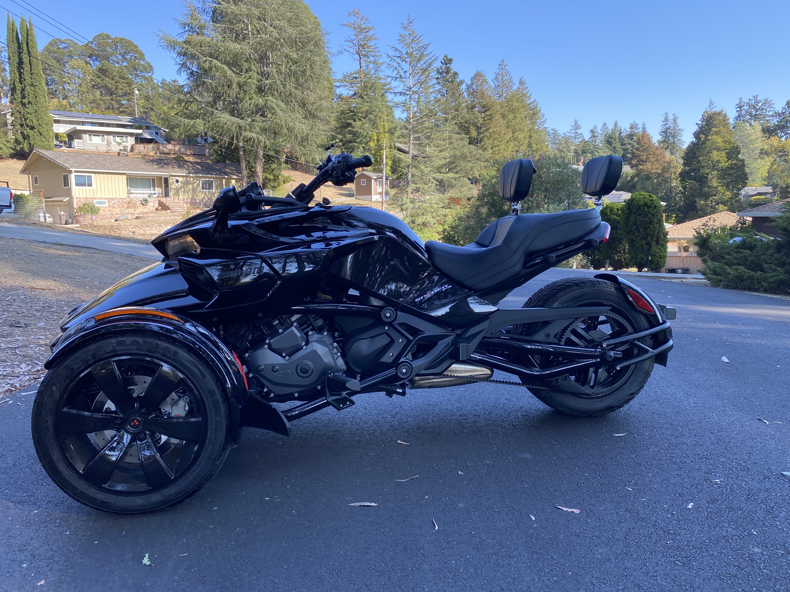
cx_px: 395
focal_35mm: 26
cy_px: 296
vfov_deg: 53.1
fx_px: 593
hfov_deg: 67.3
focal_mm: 4.25
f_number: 1.8
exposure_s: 1/379
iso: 32
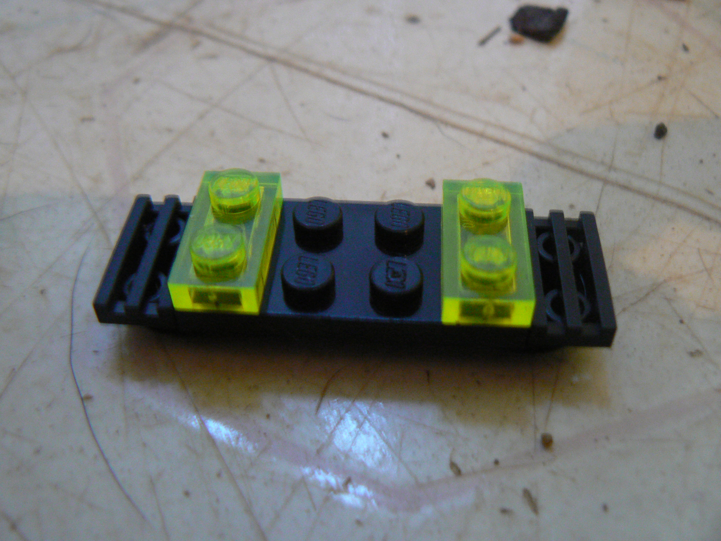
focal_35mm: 37
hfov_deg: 50.1
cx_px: 360
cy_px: 270
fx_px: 771
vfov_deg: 38.7
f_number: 2.8
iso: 200
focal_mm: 6.1
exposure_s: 1/10
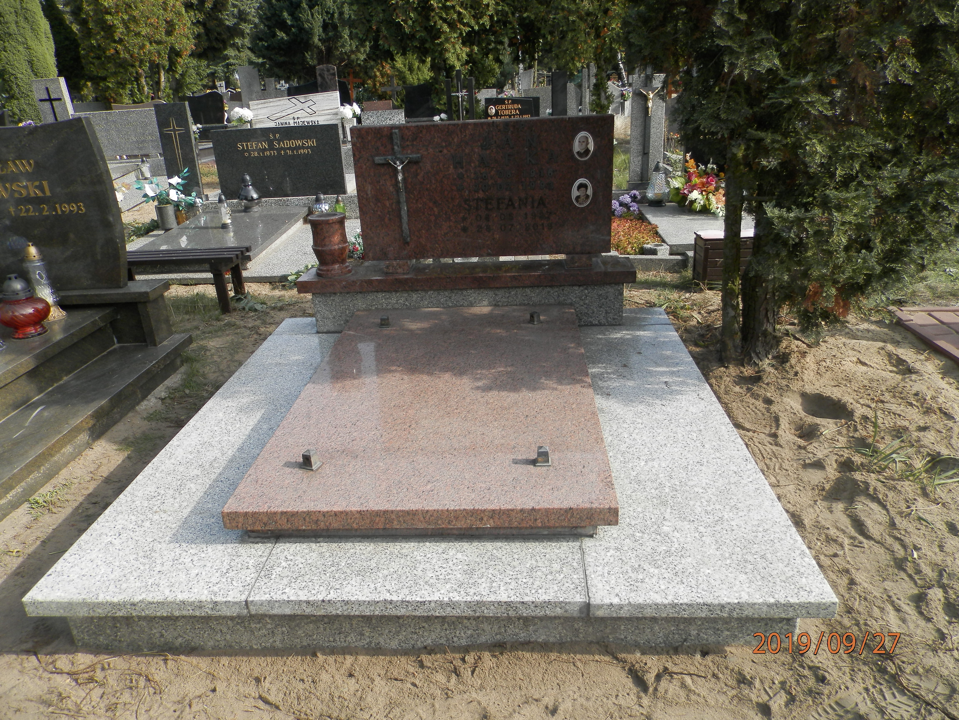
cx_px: 480
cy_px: 360
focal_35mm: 25
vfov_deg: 54.9
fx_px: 693
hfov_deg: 69.4
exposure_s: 1/500
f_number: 3.1
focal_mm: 4.5
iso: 80
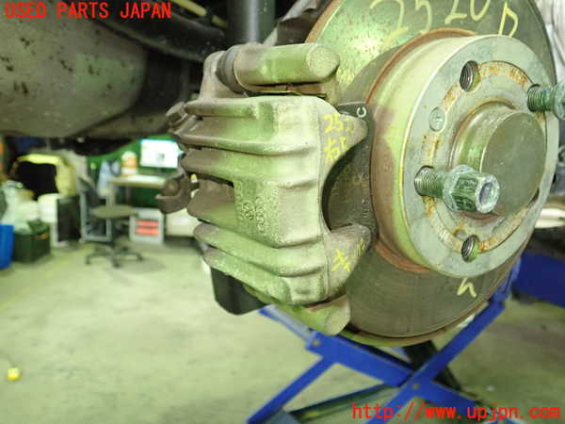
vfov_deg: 46.8
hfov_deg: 60.0
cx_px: 282
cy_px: 212
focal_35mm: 30
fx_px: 490
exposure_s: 1/50
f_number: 2.3
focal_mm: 5.5
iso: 800
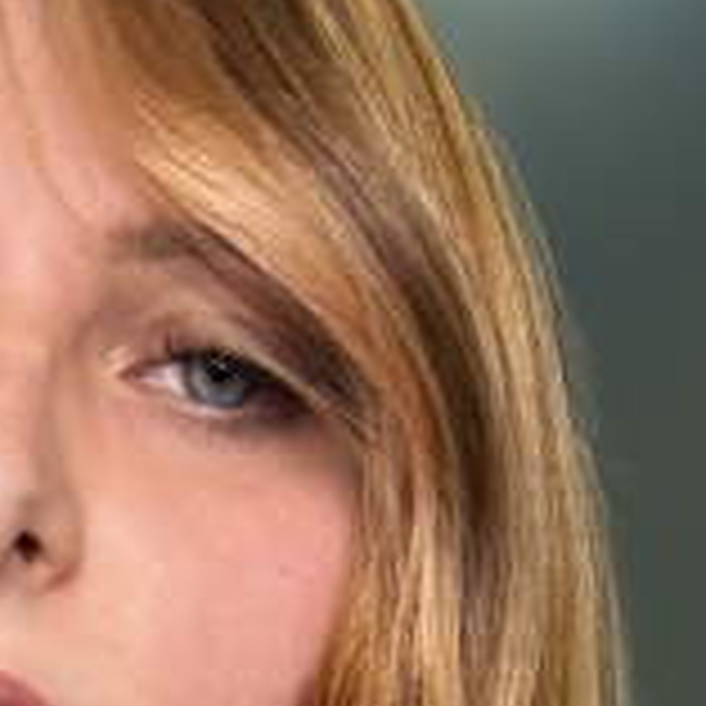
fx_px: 3161
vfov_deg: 11.3
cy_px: 1509
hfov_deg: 12.7
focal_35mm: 137
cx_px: 234
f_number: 1.5
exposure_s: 1/100
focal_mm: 5.7
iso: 40
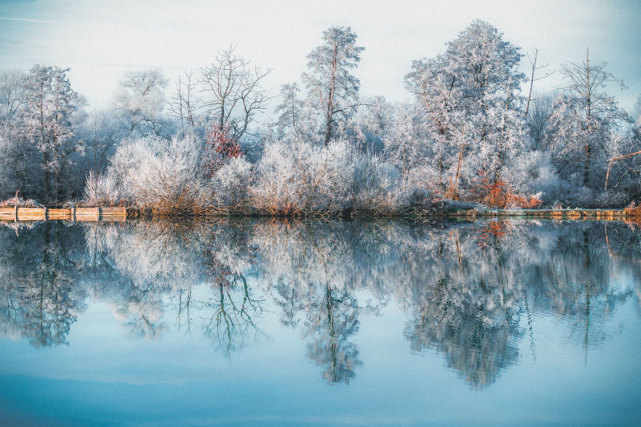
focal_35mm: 86
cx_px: 320
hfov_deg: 23.7
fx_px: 1531
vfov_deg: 15.9
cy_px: 214
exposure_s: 1/250
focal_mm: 86
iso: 400
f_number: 5.6
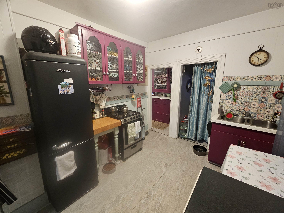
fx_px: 107
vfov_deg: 89.9
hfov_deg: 106.2
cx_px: 142
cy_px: 106
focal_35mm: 13
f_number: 2.2
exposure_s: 1/30
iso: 500
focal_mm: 2.2
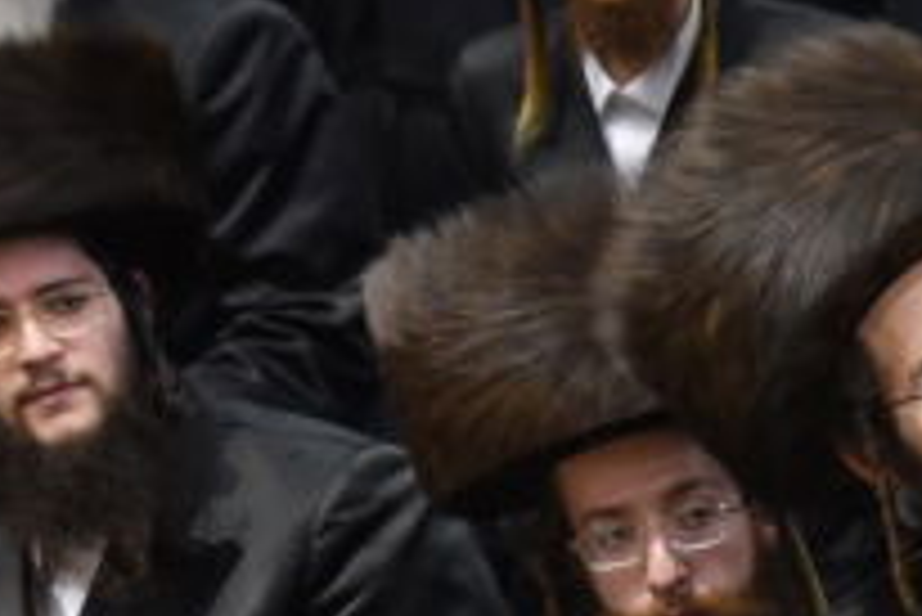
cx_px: 2231
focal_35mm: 525
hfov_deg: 3.9
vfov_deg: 2.6
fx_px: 13455
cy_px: 1414
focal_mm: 105
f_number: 5.6
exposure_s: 1/125
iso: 2000
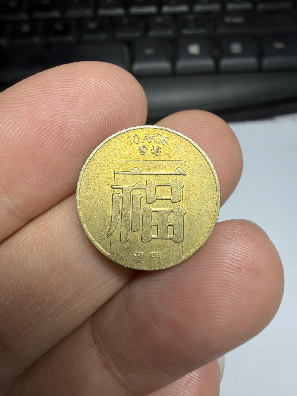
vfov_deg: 67.3
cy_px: 198
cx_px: 148
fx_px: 297
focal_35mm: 26
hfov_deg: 53.1
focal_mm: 2.22
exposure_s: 1/121
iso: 64
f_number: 2.2
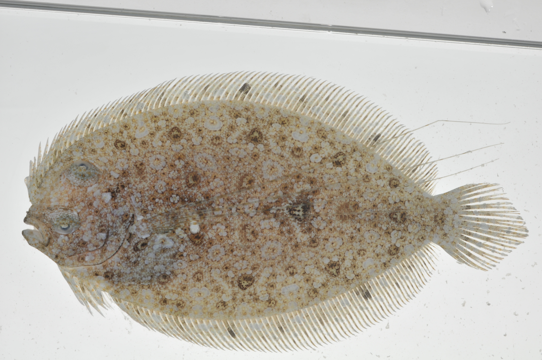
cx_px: 271
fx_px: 2368
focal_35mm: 158
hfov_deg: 13.1
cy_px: 180
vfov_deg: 8.7
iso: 200
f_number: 25
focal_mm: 105
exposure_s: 1/60
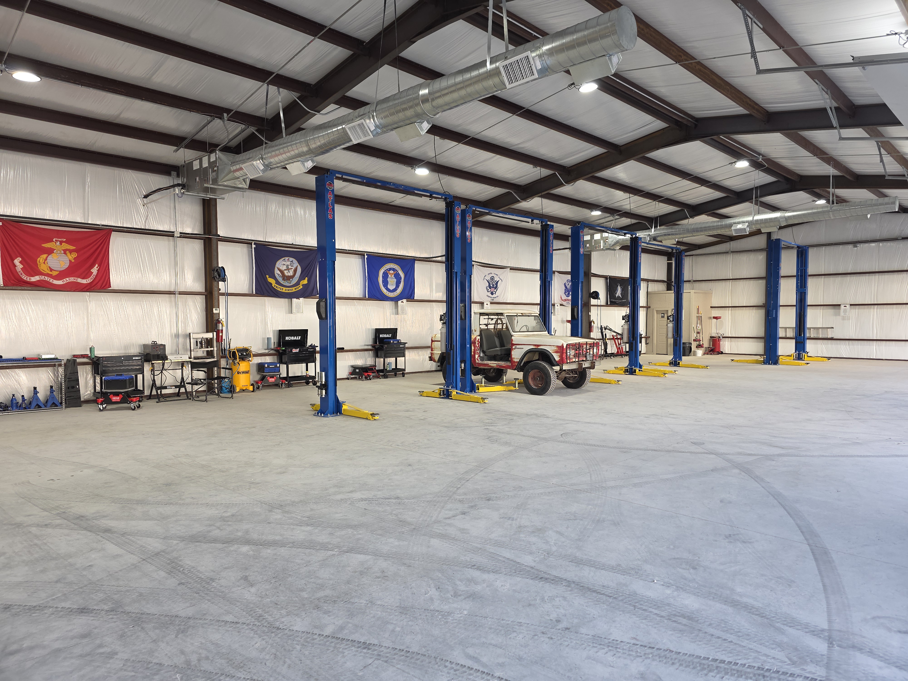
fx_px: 603
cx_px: 454
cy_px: 340
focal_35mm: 23
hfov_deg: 73.9
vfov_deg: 58.9
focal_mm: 6.3
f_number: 1.7
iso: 40
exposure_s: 1/60
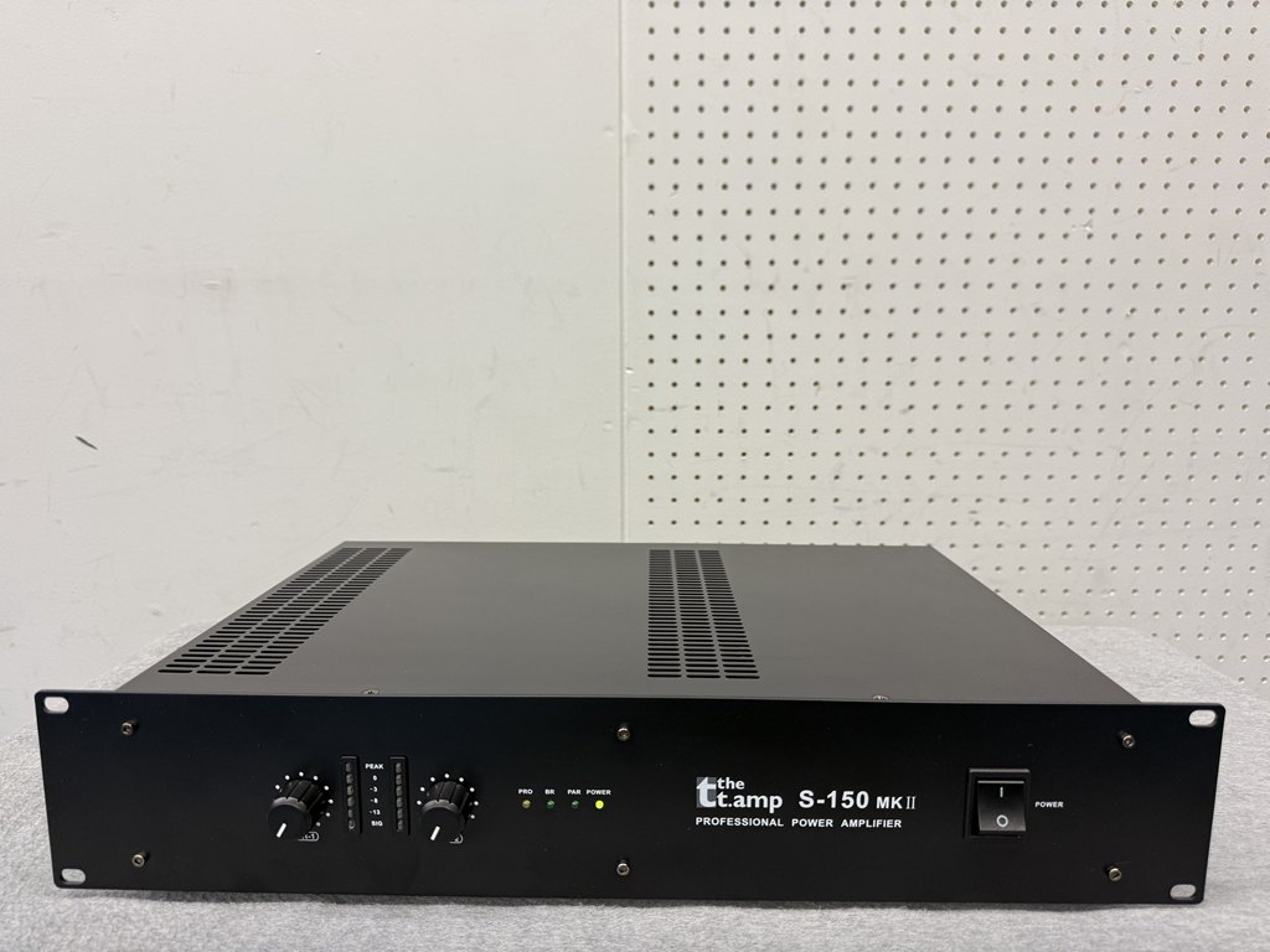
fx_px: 881
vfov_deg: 56.8
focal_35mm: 24
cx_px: 635
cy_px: 476
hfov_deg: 71.6
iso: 125
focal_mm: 6.76
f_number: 1.78
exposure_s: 1/100
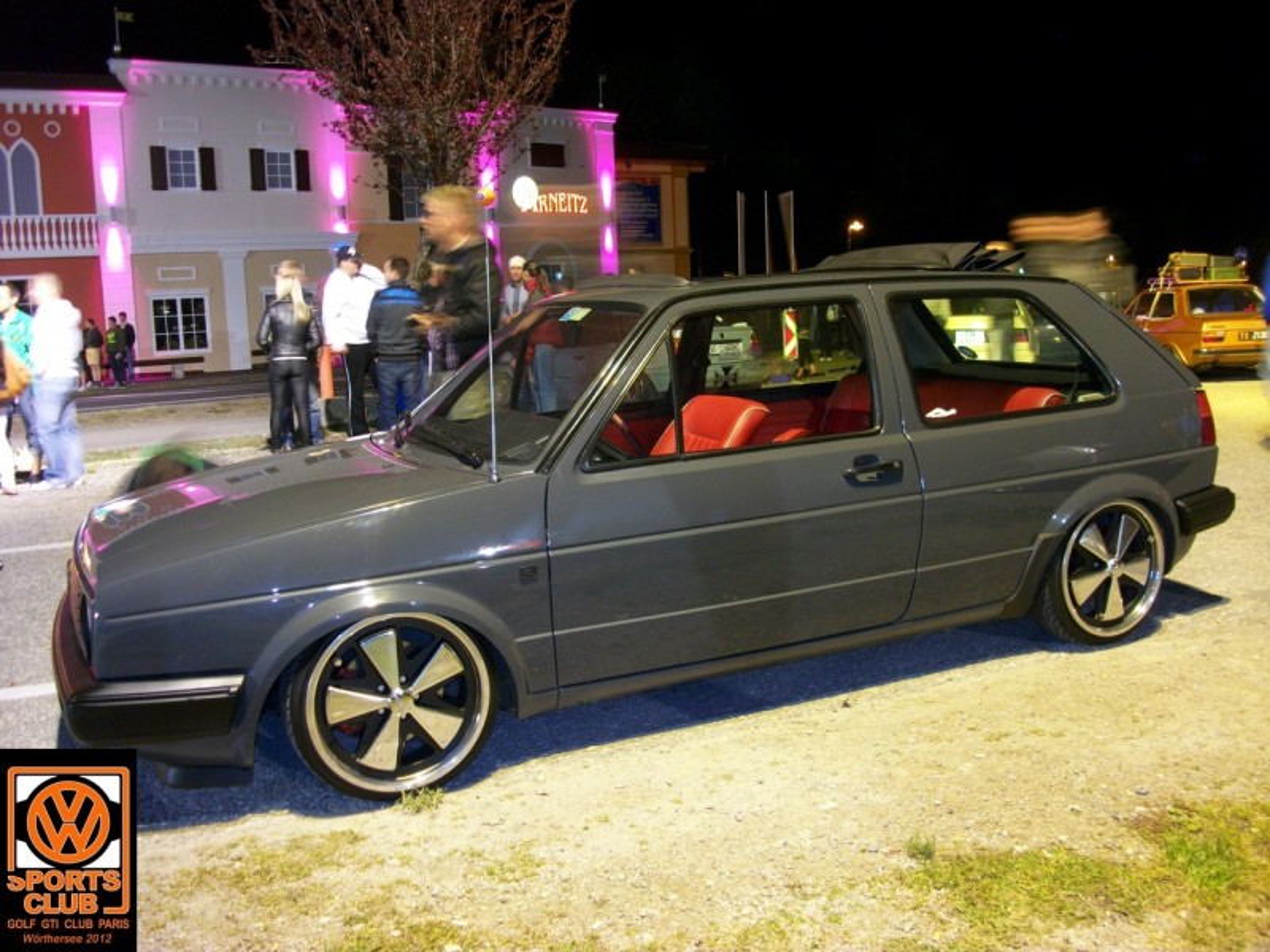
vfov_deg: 41.8
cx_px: 635
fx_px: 1247
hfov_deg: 54.0
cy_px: 476
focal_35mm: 34
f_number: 2.9
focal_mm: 5.7
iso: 111
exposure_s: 1
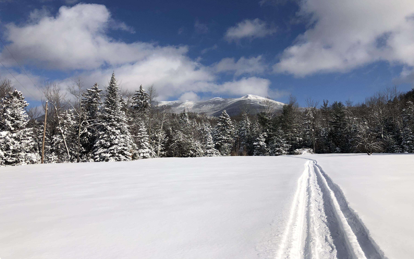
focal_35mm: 30
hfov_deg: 62.9
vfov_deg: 41.7
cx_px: 208
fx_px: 339
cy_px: 105
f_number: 1.8
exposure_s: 1/5405
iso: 25
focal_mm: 3.99
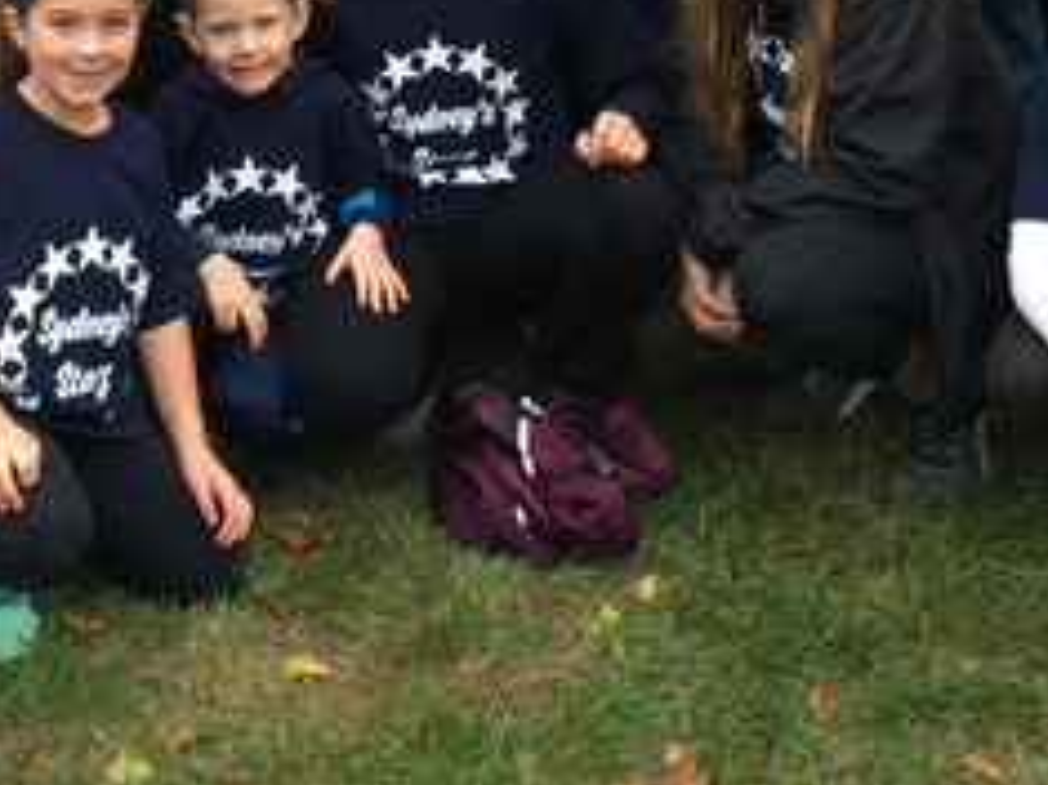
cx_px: 446
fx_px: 2693
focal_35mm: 89
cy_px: -397
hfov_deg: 22.0
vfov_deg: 15.3
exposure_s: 1/120
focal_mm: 4.15
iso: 25
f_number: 2.2
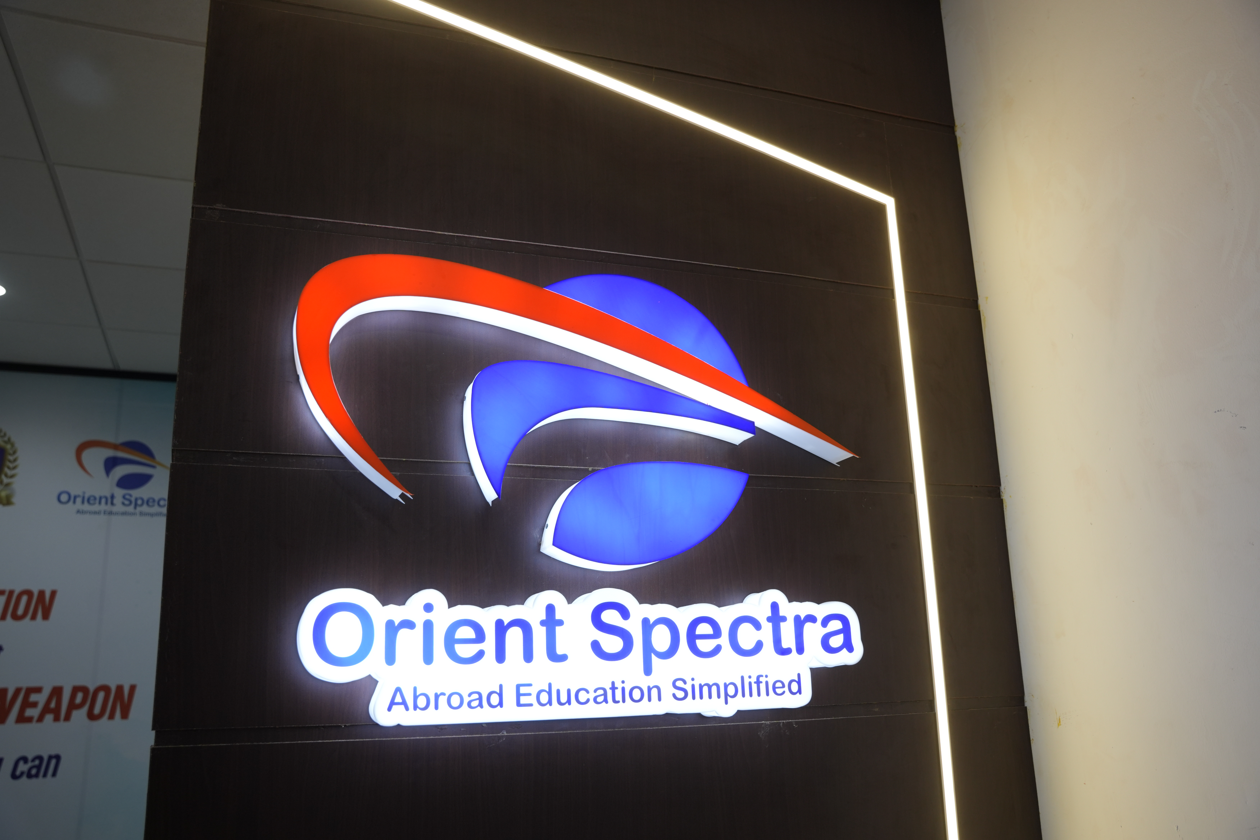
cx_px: 630
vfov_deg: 43.1
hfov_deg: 61.3
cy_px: 420
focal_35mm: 30
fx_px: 1064
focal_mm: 30.4
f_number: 4
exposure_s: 1/200
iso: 500
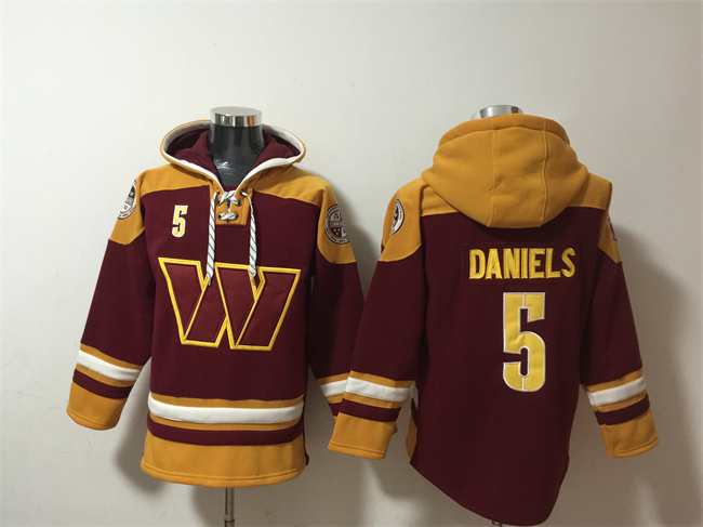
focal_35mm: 29
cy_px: 264
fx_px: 589
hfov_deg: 61.7
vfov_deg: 48.2
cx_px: 352
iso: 125
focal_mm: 4.15
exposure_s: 1/8
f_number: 2.2
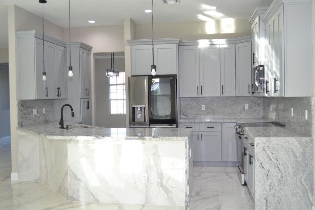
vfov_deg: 36.9
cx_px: 158
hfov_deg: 53.1
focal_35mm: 36
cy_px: 105
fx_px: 315
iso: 100
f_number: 4
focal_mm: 24
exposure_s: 1/15
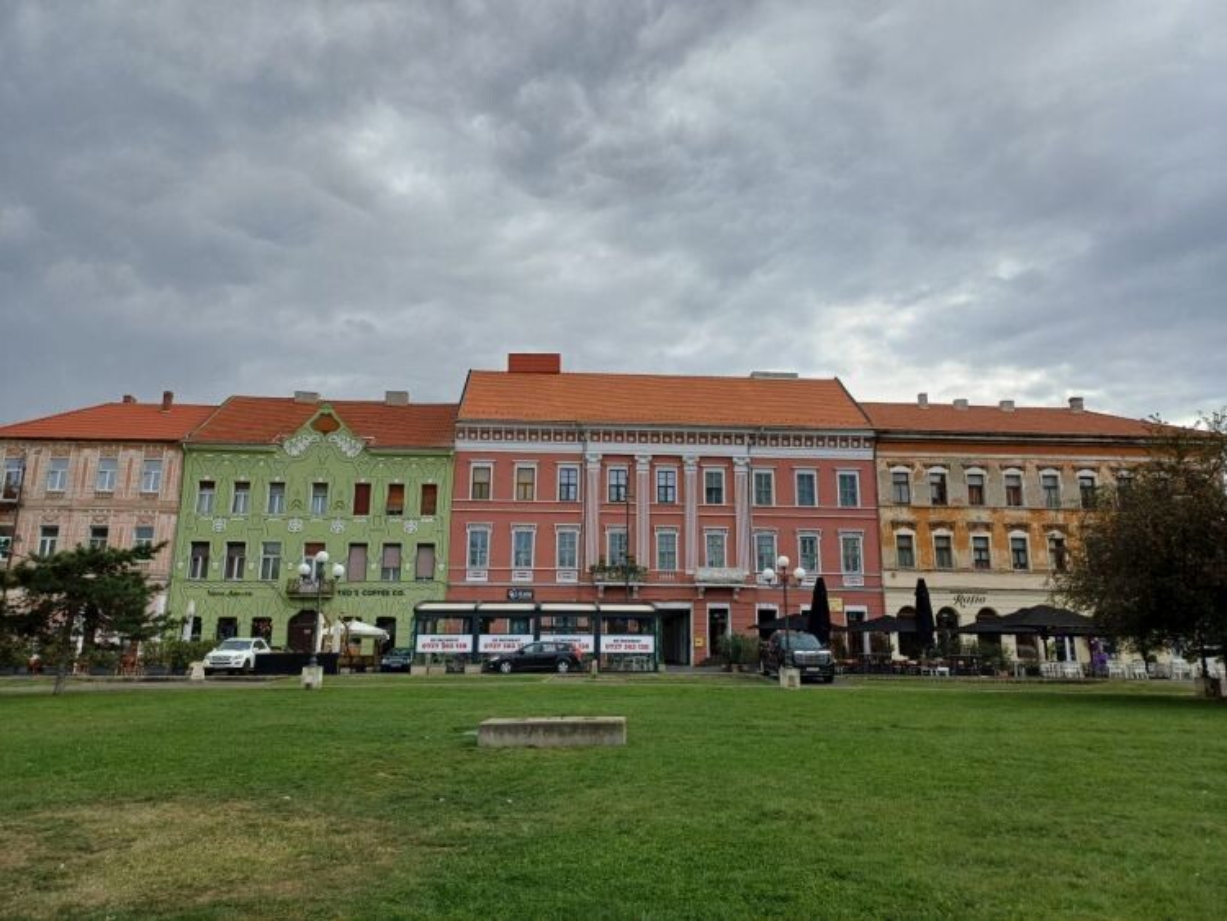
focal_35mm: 25
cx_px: 614
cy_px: 460
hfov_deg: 69.4
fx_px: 886
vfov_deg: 54.9
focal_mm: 4.65
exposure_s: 1/962
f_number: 1.8
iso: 50
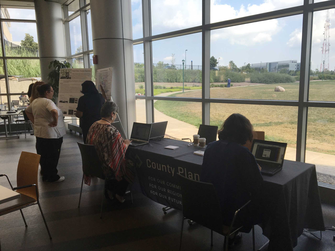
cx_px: 168
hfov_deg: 61.7
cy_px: 126
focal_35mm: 29
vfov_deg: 48.2
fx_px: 281
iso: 25
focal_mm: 4.15
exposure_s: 1/303
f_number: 2.2
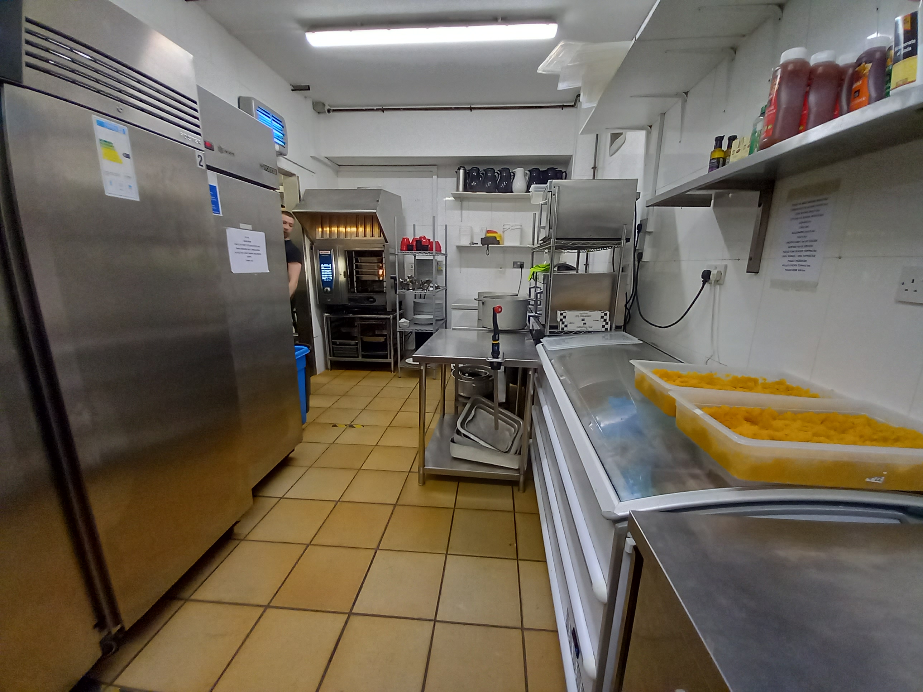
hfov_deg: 106.2
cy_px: 346
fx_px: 347
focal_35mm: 13
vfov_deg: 89.9
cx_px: 462
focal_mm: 1.13
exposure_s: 1/33
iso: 160
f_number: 2.2
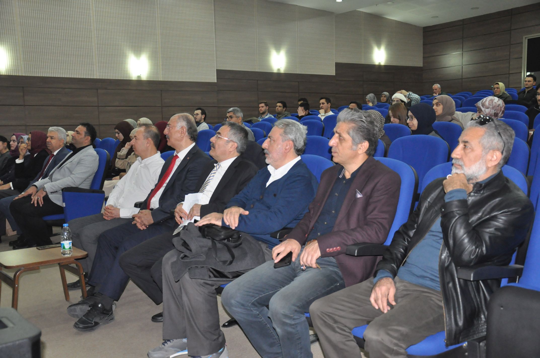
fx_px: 899
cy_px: 179
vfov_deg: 22.6
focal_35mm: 60
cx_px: 270
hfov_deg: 33.4
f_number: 4.8
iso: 1600
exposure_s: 1/60
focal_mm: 40
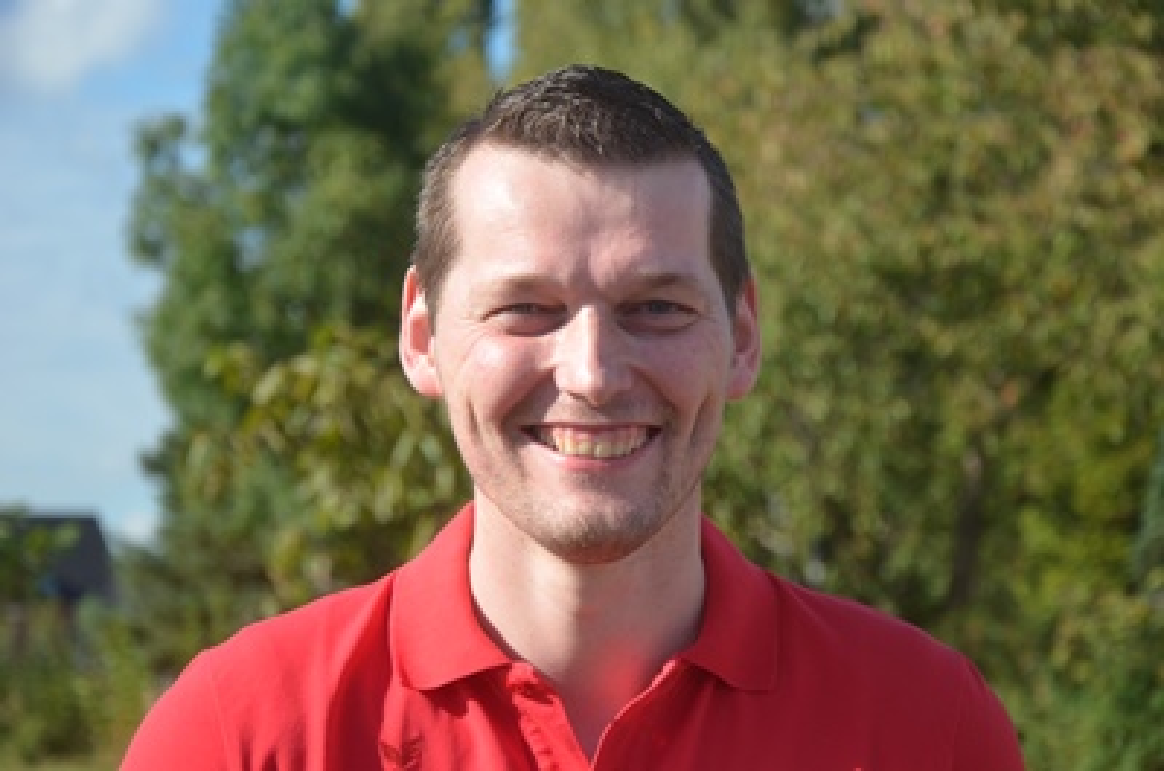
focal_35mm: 105
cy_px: 386
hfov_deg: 19.5
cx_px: 582
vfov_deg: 13.0
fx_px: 3388
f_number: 5.3
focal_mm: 70
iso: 140
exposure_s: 1/500
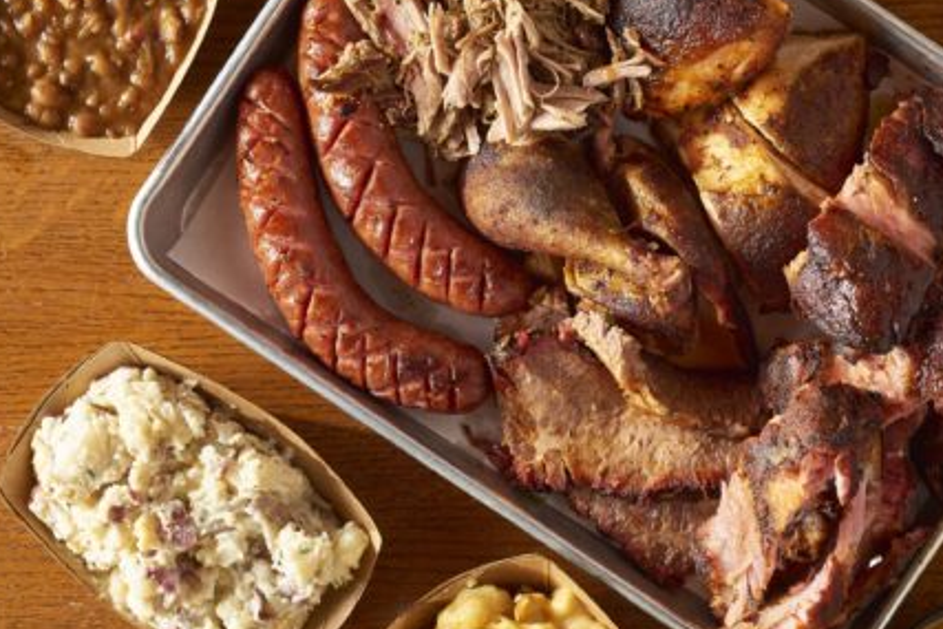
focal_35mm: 90
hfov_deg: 22.5
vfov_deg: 15.2
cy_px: 286
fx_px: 2358
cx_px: 607
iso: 100
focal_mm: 50
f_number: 11
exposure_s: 1/125
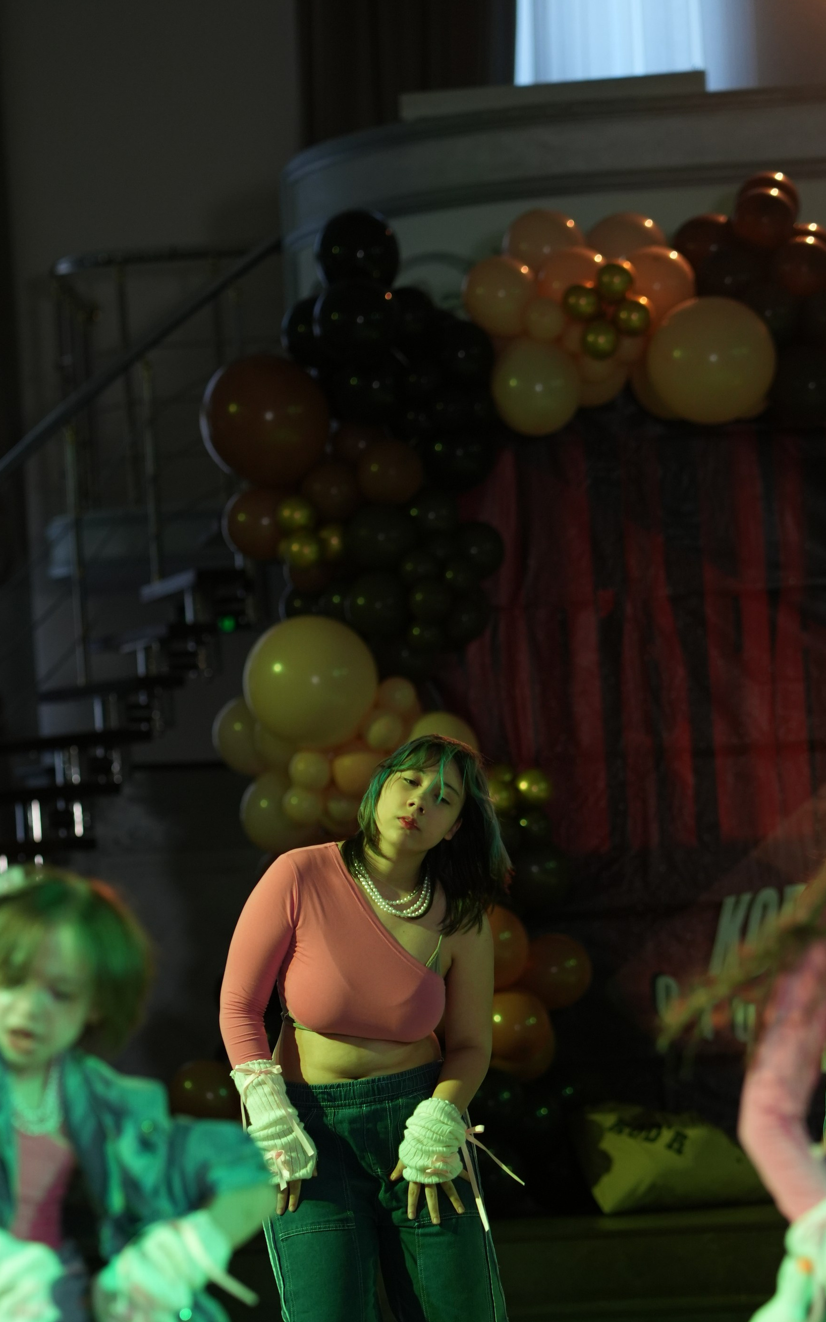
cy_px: 952
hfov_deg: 10.3
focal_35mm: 127
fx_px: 4574
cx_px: 386
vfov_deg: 16.4
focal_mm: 85
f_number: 2.2
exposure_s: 1/400
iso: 800
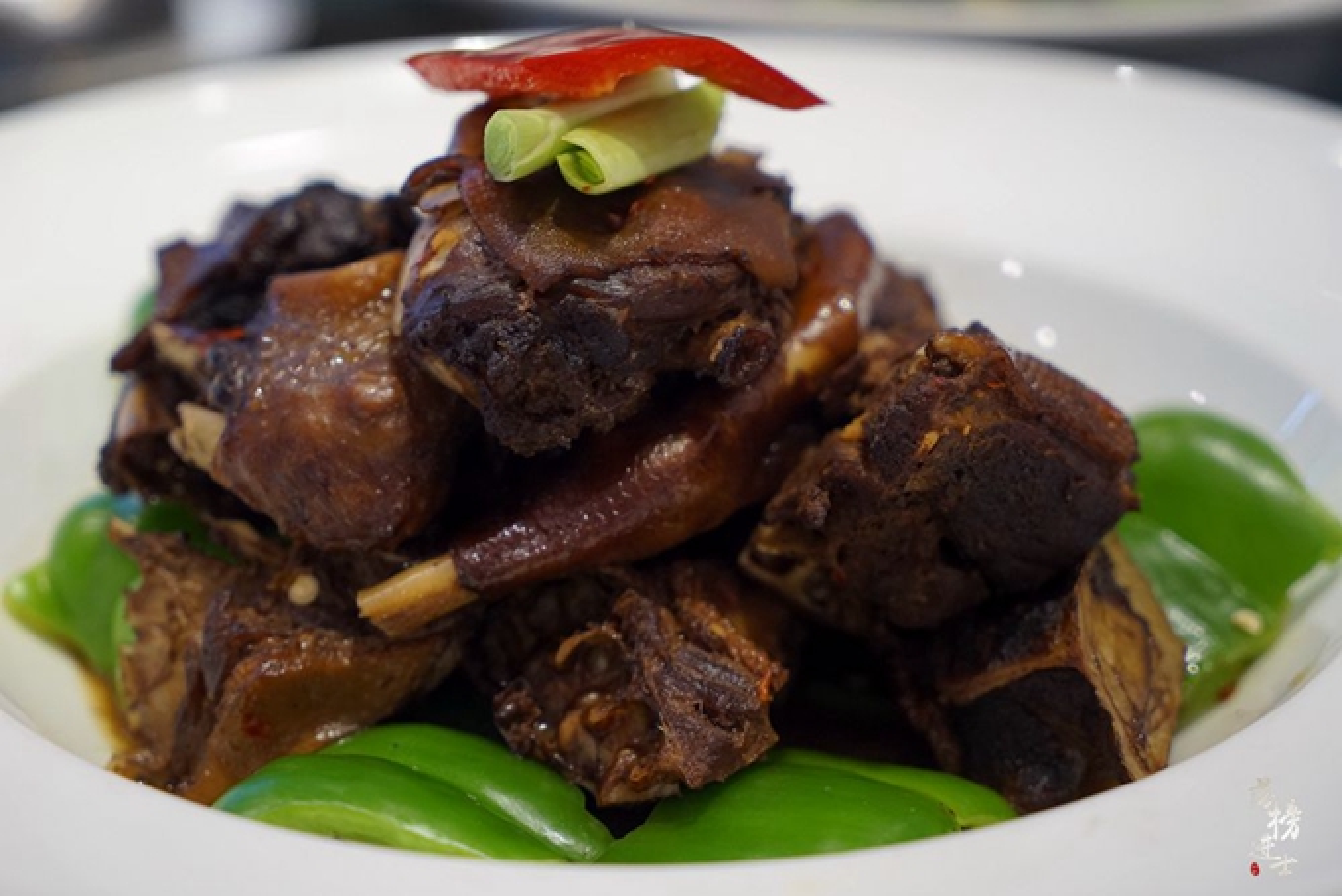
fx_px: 2610
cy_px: 448
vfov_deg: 19.5
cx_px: 671
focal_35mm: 70
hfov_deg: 28.8
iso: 800
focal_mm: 70
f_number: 4
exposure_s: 1/160
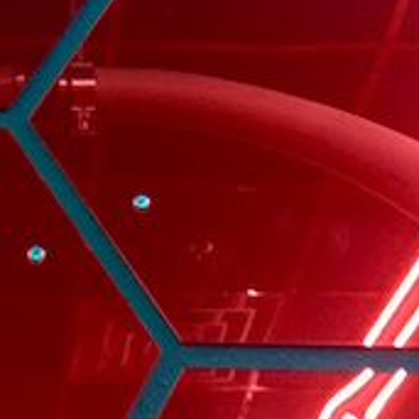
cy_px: -5
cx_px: -7
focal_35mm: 90
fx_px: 1232
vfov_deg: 18.8
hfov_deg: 18.7
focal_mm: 4.15
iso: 250
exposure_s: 1/15
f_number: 2.2
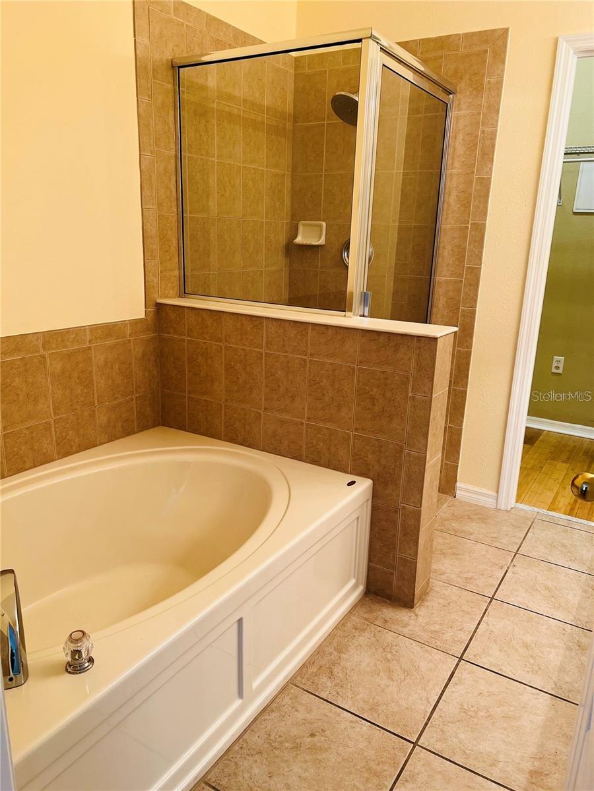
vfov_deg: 67.3
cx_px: 297
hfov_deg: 53.1
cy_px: 396
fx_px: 595
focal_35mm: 26
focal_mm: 5.7
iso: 125
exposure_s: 1/120
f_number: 1.5
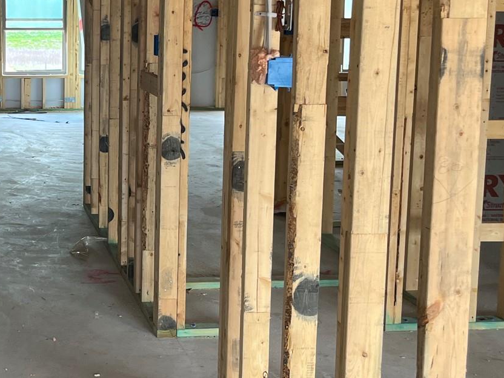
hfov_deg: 28.9
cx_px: 41
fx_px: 932
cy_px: 122
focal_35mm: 64
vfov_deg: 22.8
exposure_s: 1/122
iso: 64
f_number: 1.6
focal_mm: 5.1
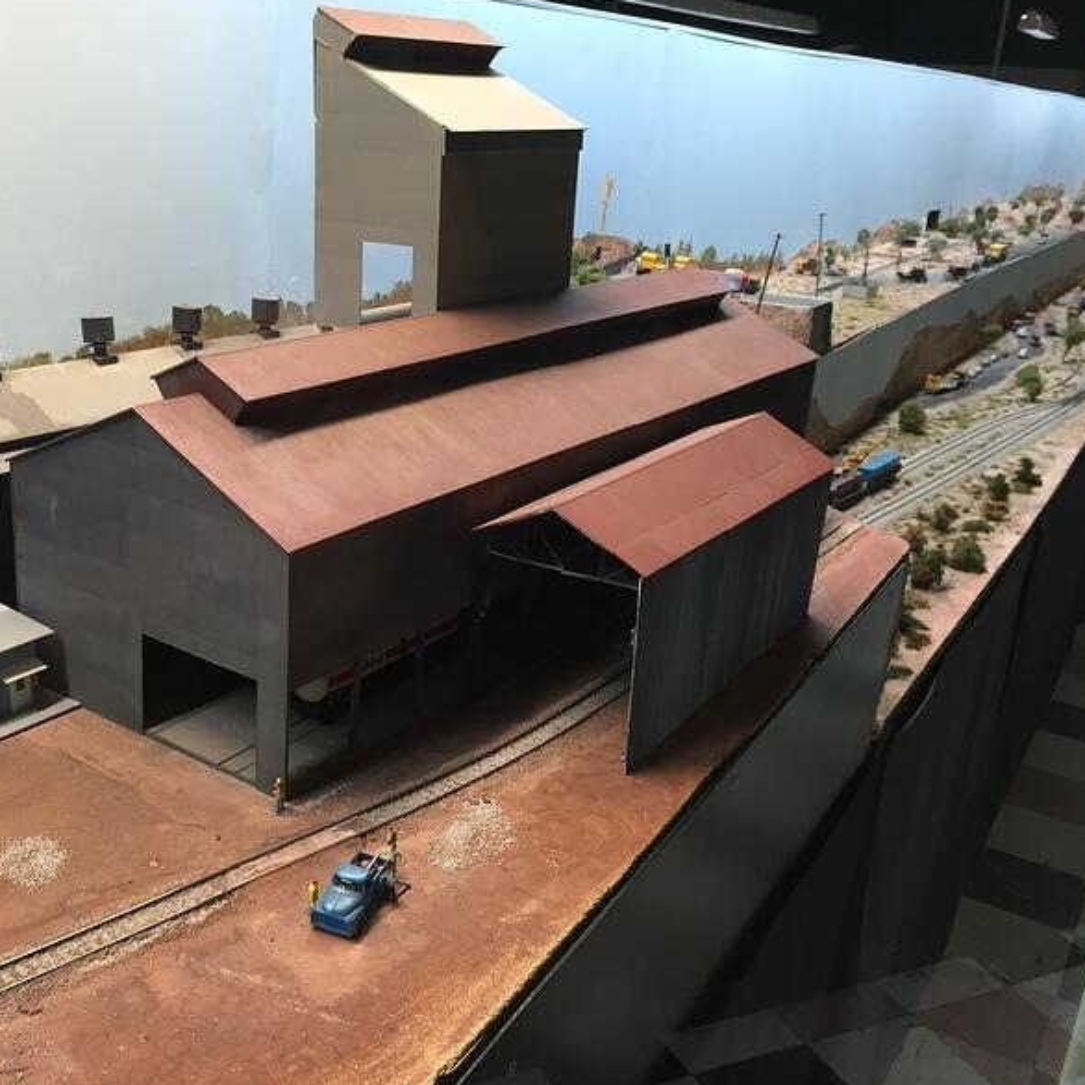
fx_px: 1241
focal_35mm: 35
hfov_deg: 46.7
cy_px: 533
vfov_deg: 47.2
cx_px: 398
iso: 100
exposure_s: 1/33
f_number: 2.2
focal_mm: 4.15
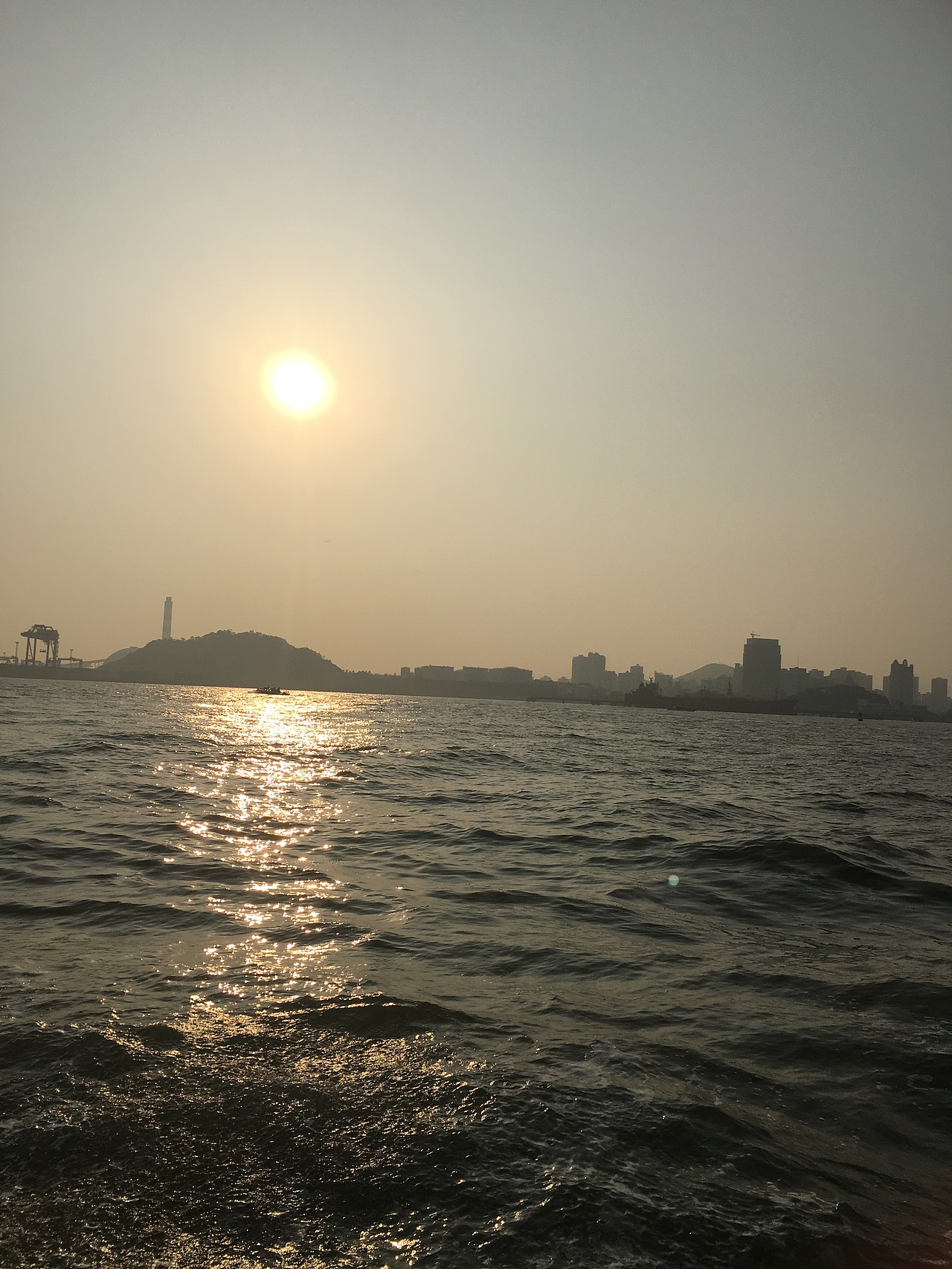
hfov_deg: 48.2
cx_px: 476
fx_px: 1064
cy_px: 634
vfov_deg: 61.7
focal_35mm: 29
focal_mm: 4.15
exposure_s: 1/9615
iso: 25
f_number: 2.2
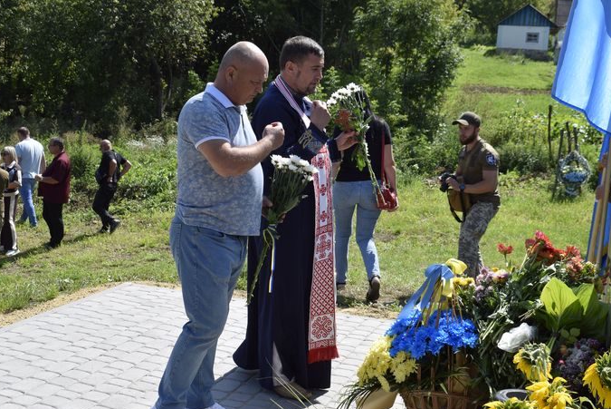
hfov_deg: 39.6
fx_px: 849
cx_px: 311
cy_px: 198
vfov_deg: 27.0
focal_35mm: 50
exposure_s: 1/320
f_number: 9
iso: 200
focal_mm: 30
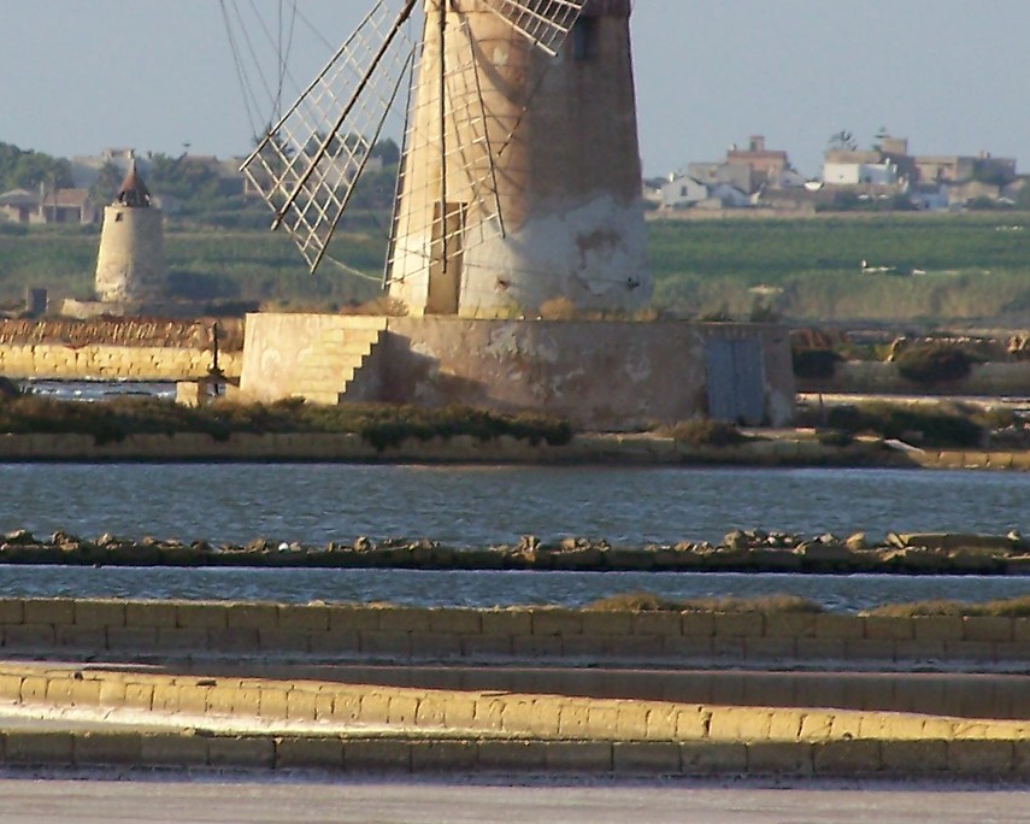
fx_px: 22375
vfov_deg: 2.1
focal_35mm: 734
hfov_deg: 2.6
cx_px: 377
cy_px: 63
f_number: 3.3
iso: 64
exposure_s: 1/500
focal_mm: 44.4
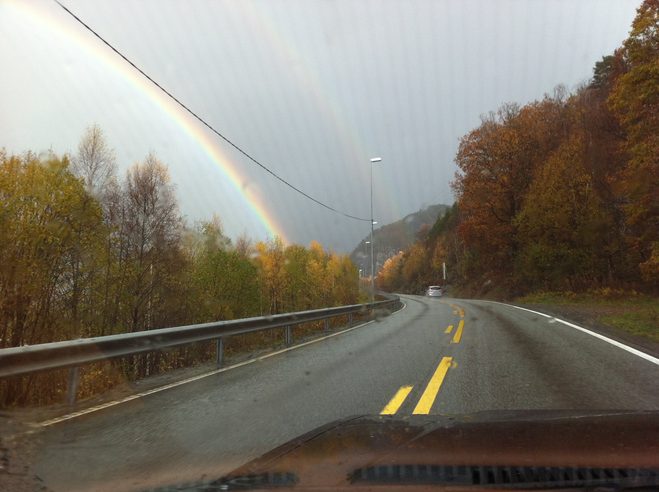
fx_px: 665
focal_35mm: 35
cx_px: 330
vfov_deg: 40.6
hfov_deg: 52.7
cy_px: 246
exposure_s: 1/234
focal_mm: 3.85
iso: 80
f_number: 2.8
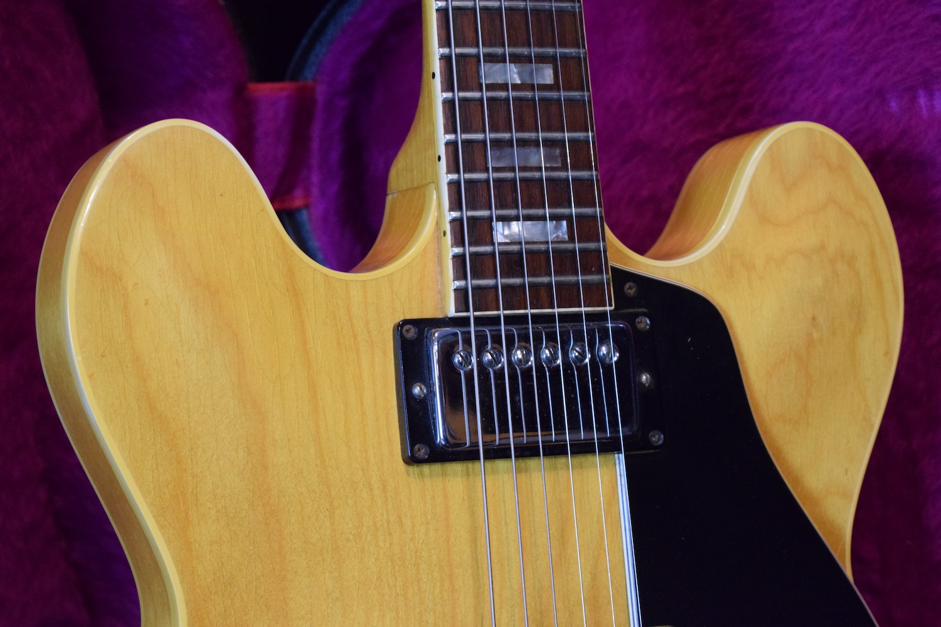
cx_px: 470
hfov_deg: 24.6
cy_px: 314
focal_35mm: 82
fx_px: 2156
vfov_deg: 16.6
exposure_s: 1/60
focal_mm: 55
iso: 4500
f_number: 5.6
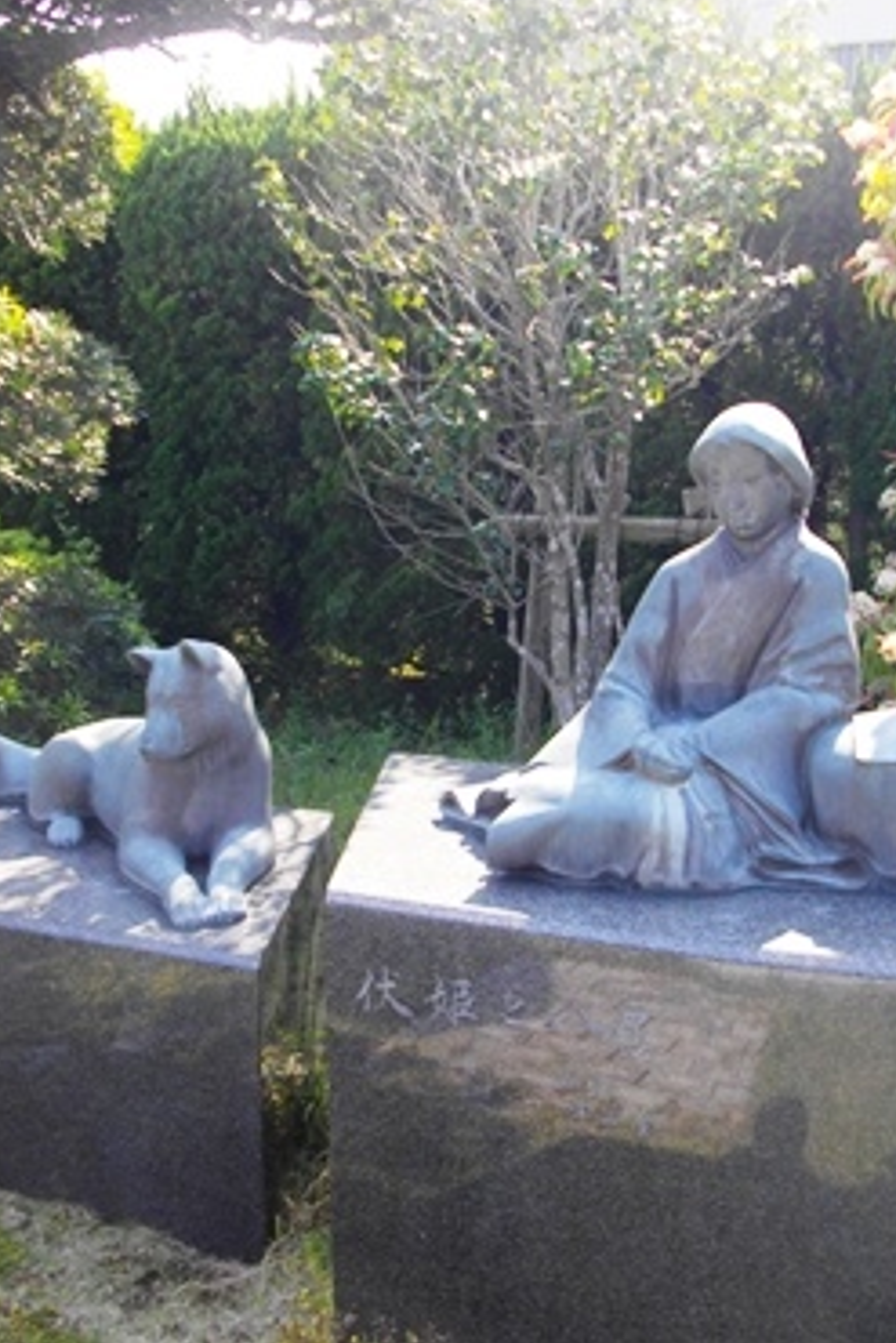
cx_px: 570
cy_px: 666
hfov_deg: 29.8
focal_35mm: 45
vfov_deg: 43.6
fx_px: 1678
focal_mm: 5.7
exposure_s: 1/250
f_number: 2.9
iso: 100
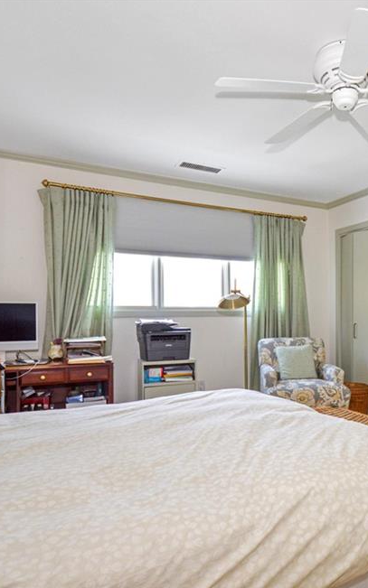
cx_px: 307
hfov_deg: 47.5
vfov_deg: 74.8
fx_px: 385
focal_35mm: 24
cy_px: 303
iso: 400
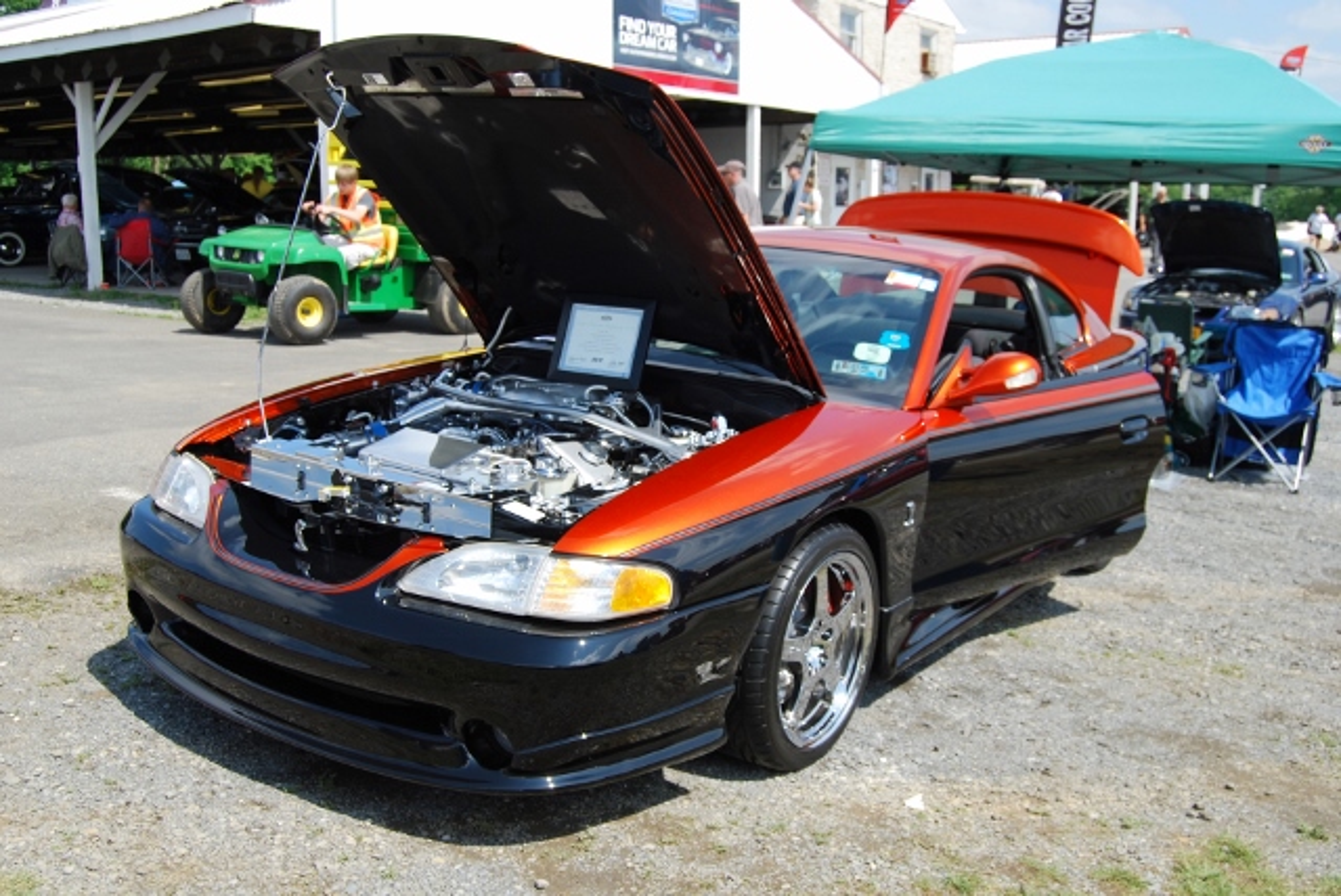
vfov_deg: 38.4
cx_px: 670
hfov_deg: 55.1
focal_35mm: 34
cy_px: 448
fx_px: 1286
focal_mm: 23
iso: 100
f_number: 7.1
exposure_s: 1/200
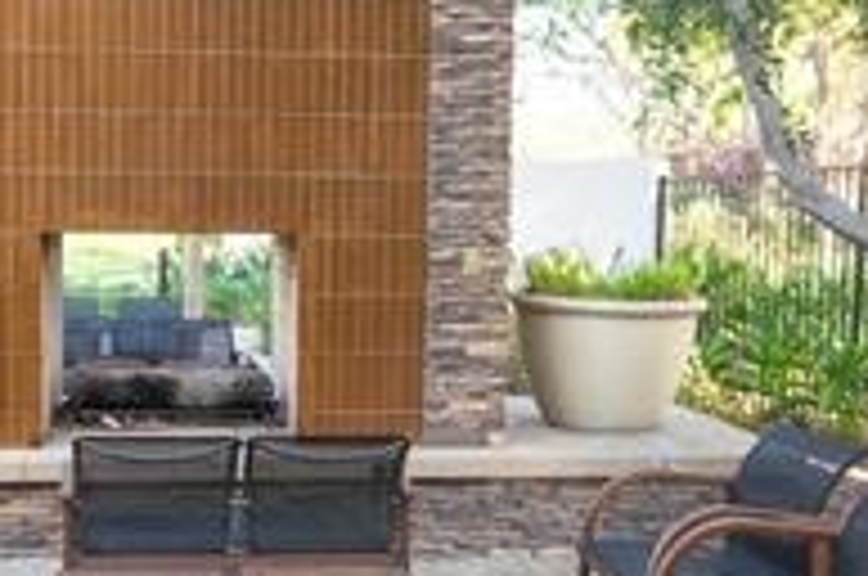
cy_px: 272
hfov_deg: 39.6
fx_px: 1179
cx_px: 247
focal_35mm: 49
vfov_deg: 27.4
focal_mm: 21
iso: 100
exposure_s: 1/15
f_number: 8
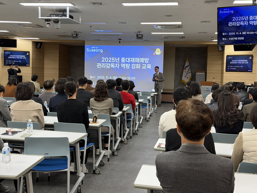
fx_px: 356
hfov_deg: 39.7
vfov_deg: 30.3
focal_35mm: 48
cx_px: 128
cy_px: 96
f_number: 1.78
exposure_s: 1/60
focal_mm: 6.76
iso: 80
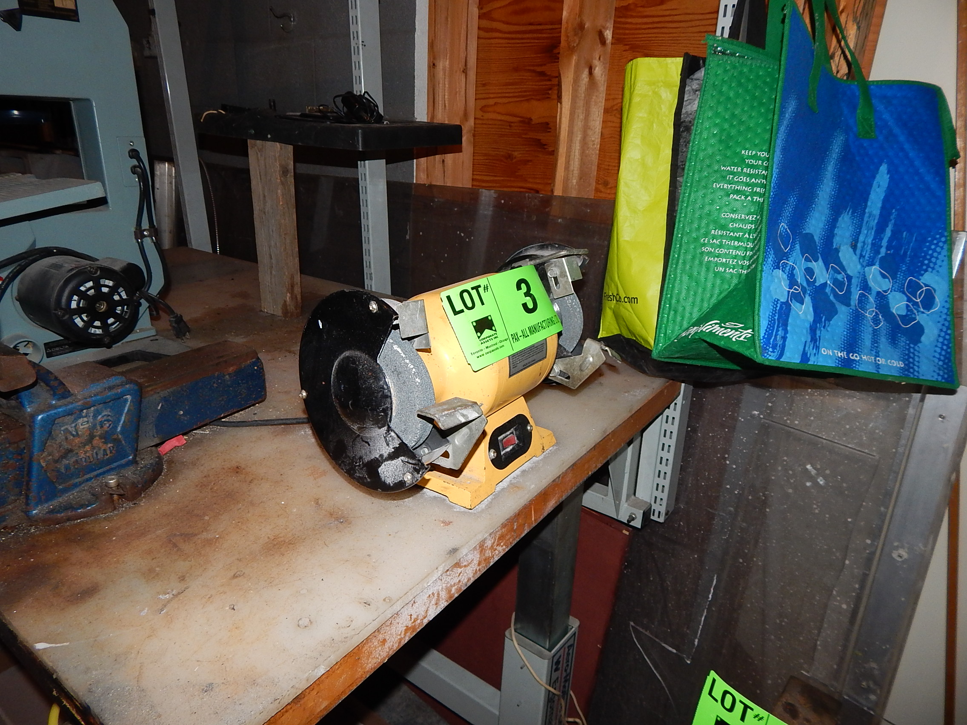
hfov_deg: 76.4
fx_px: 615
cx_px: 484
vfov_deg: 61.1
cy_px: 362
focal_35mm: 22
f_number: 3
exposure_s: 1/30
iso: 200
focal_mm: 4
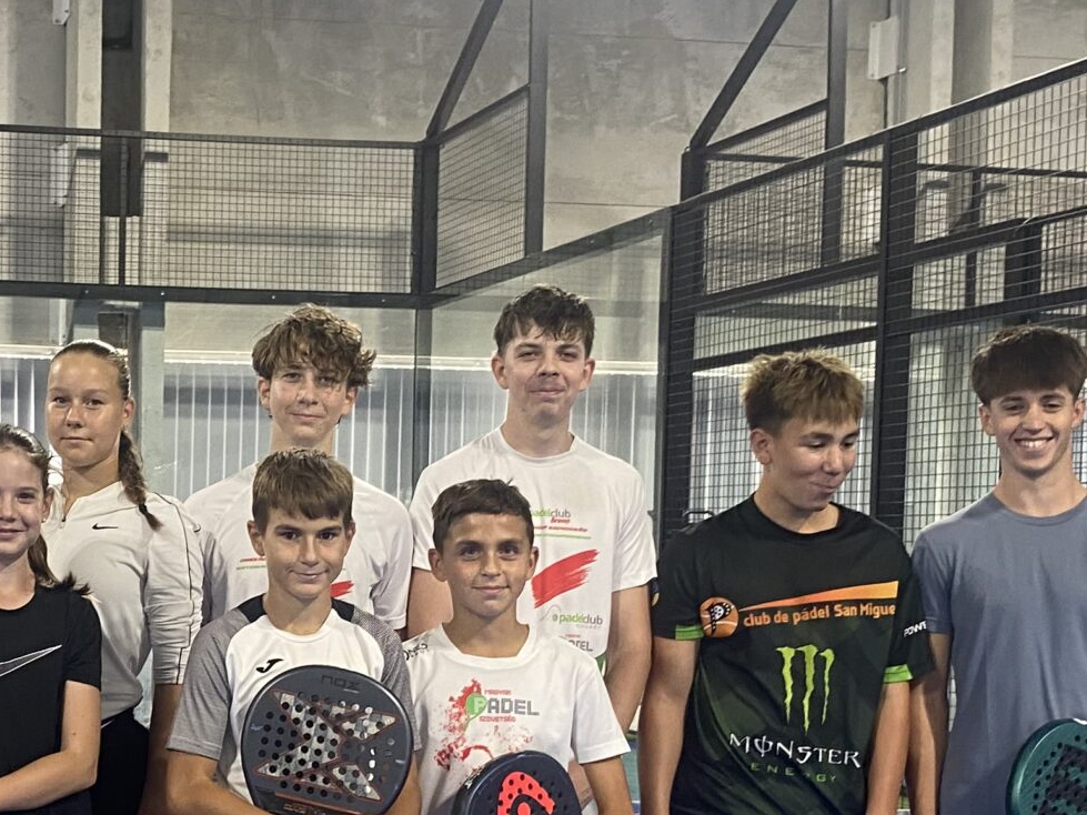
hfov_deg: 27.5
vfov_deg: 21.4
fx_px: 2135
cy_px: 646
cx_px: 99
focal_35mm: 68
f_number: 1.8
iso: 80
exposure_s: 1/50
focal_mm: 4.25
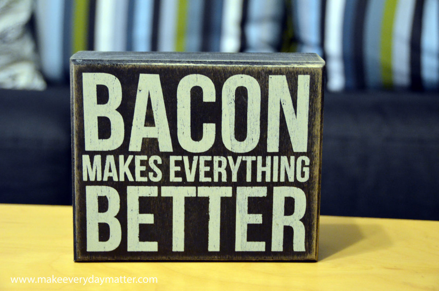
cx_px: 220
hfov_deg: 28.1
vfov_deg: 18.8
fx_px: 876
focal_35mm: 72
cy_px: 146
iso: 2200
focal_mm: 48
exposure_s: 1/30
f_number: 4.5
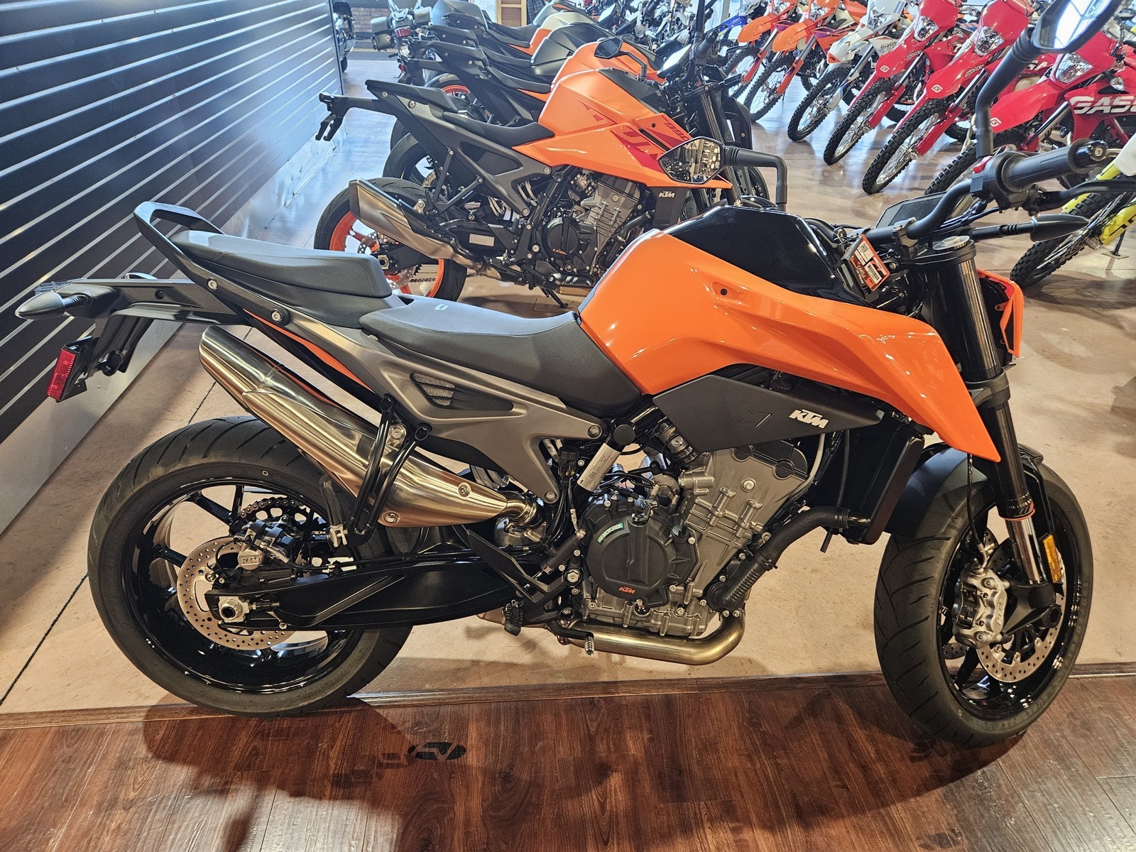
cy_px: 426
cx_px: 568
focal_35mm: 23
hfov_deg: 73.9
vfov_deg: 58.9
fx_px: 755
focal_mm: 5.4
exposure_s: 1/40
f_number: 1.8
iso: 500
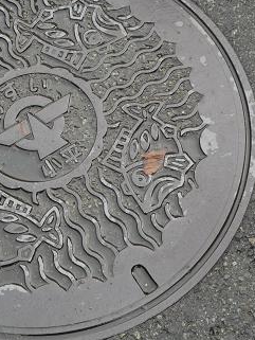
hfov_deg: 19.2
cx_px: 50
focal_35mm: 76
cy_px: 150
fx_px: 746
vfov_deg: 25.6
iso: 50
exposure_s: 1/125
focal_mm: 8.46
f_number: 3.4
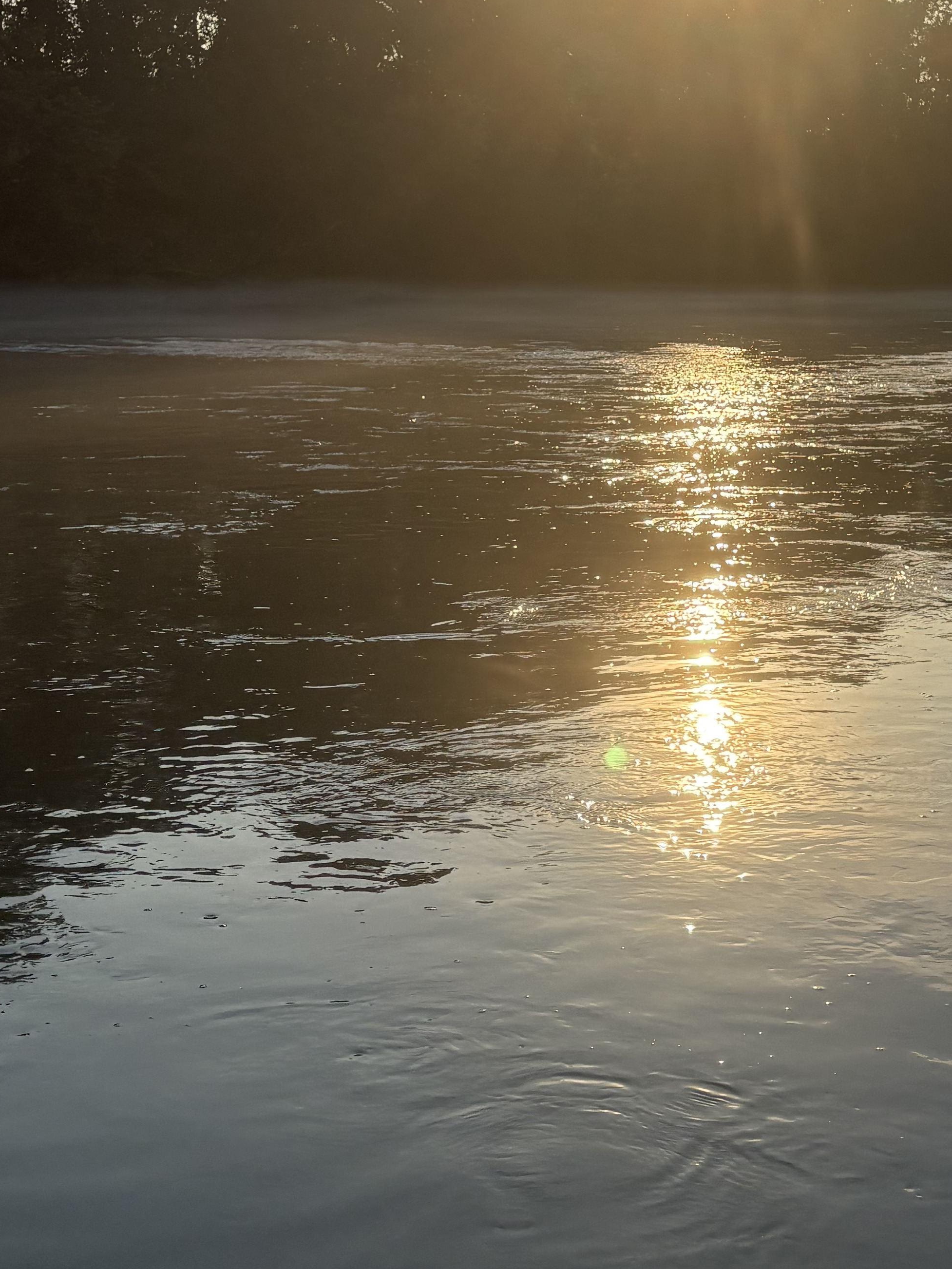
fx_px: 2090
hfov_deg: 25.5
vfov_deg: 33.0
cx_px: 666
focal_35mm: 57
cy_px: 287
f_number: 1.6
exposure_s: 1/7813
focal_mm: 5.96
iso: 50
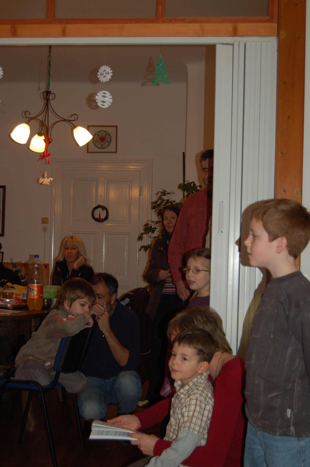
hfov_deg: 28.0
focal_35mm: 48
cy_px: 234
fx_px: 621
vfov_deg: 41.1
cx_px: 155
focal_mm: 32
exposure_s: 1/60
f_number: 4.5
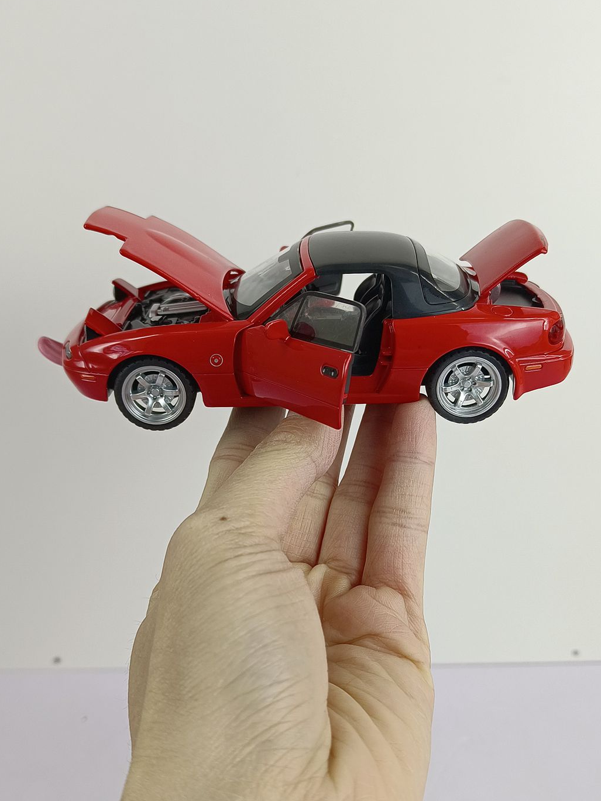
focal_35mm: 30
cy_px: 476
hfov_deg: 46.8
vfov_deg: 59.5
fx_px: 694
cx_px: 313
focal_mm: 5.59
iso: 187
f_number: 1.88
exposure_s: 1/100
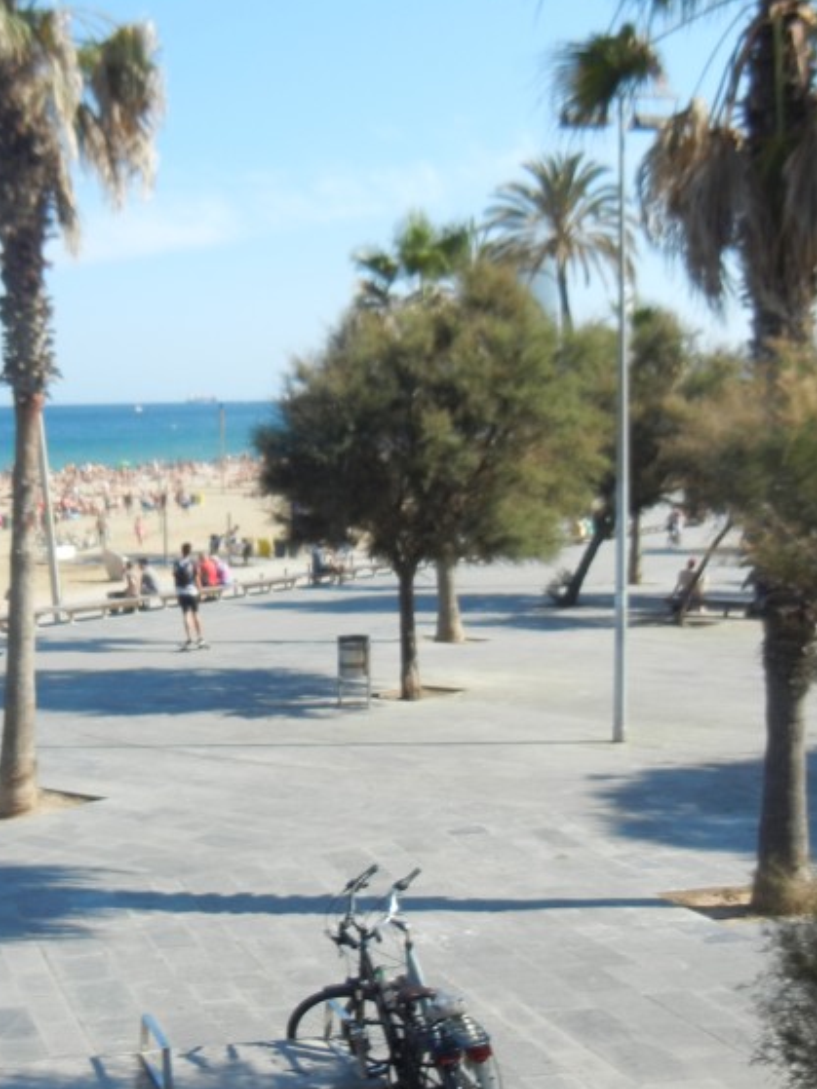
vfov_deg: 34.9
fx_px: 1731
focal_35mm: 55
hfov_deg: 26.2
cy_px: 565
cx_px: 205
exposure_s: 1/246
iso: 160
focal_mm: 5.4
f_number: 7
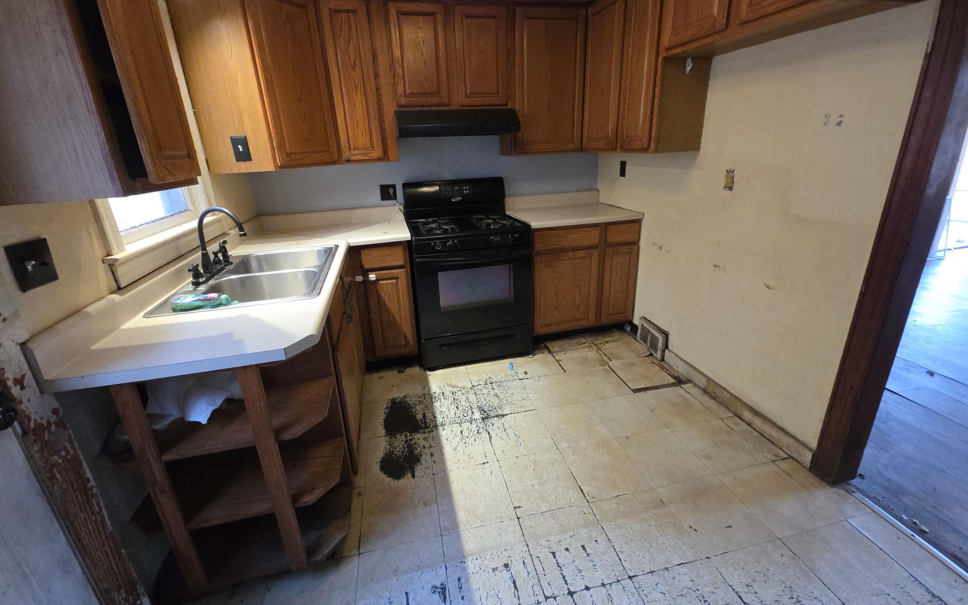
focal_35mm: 14
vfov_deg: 78.5
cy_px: 277
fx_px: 369
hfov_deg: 105.3
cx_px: 484
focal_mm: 2.2
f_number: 1.9
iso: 320
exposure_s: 1/60
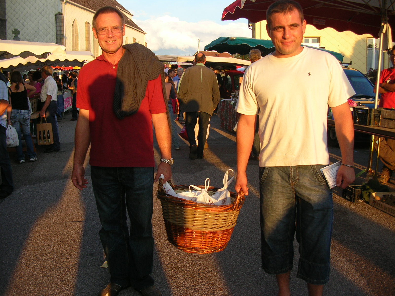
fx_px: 399
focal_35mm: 35
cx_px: 198
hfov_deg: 52.6
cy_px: 148
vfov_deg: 40.7
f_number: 2.8
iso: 50
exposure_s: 1/180
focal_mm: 5.8
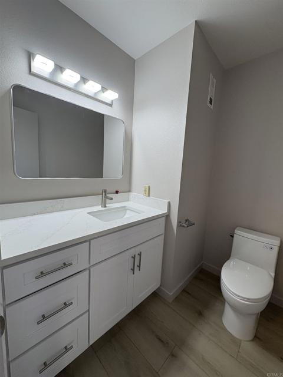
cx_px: 142
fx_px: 153
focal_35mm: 14
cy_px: 188
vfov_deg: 102.1
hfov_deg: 85.7
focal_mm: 2.22
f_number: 2.2
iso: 125
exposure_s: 1/120
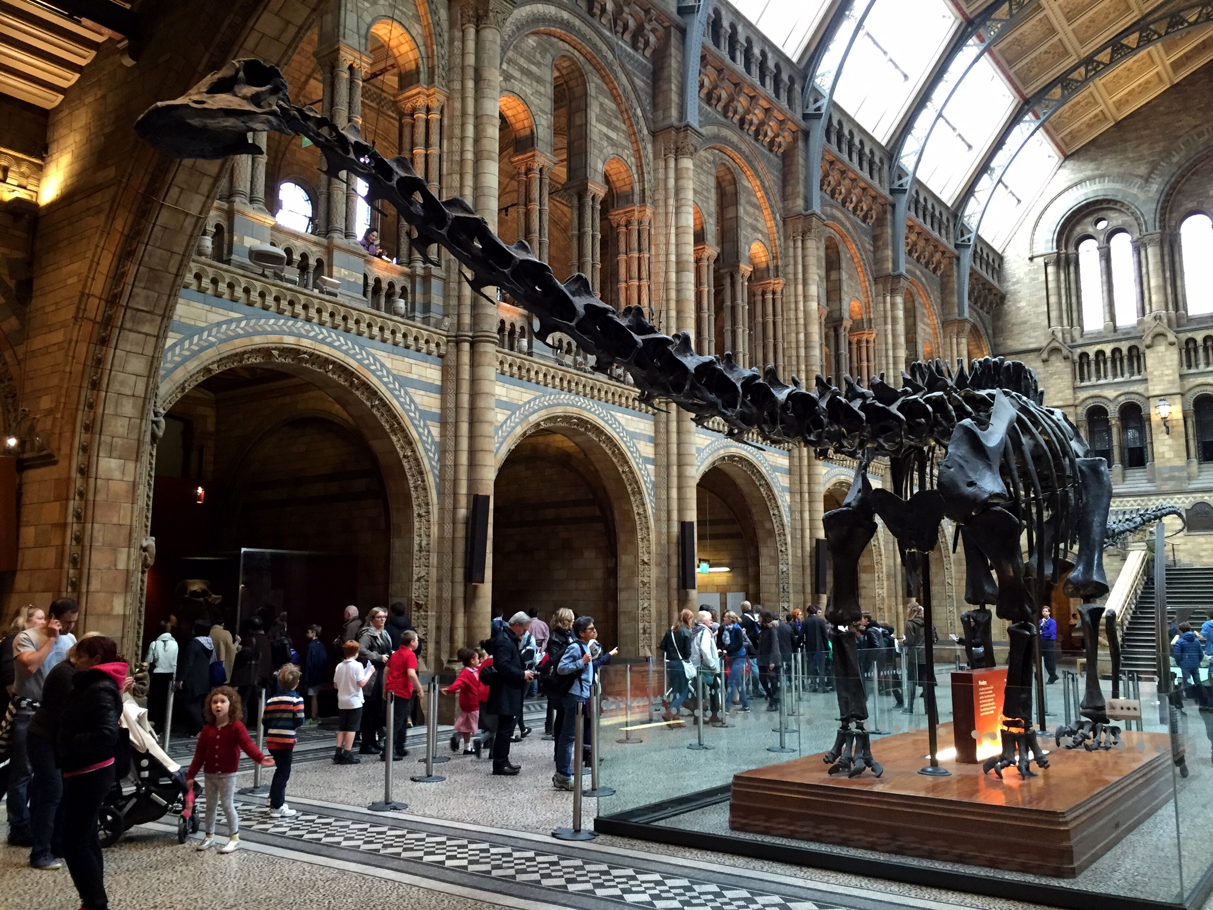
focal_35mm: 29
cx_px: 606
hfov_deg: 61.7
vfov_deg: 48.2
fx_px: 1016
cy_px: 455
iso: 200
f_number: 2.2
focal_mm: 4.15
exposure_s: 1/33
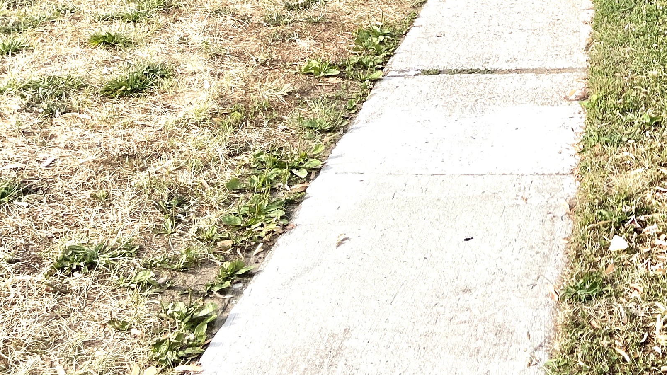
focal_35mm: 71
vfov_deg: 15.8
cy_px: -168
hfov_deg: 28.2
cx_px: 647
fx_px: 1256
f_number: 1.6
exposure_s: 1/1200
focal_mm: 5.1
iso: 32
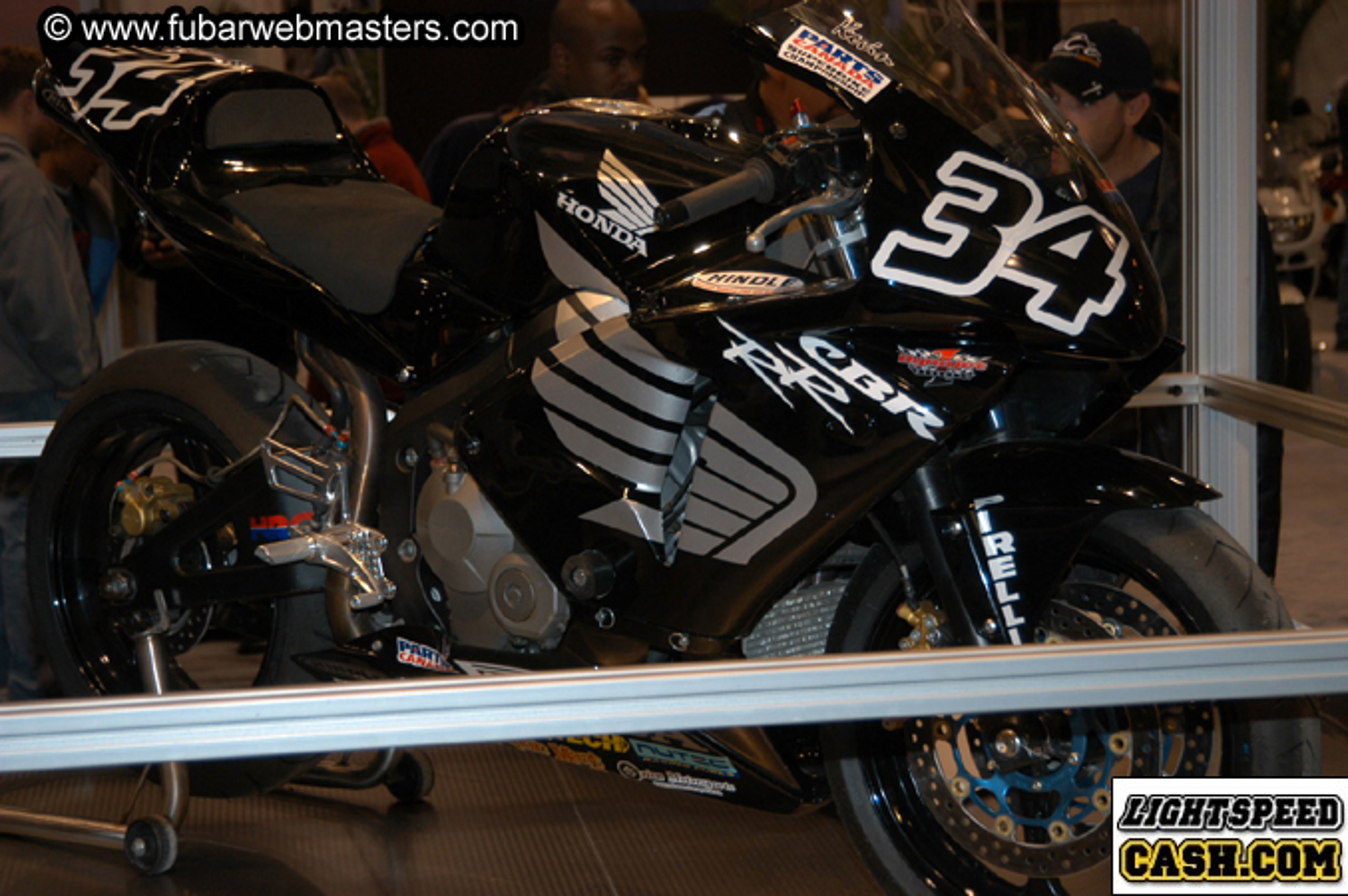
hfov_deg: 24.6
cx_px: 674
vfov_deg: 16.5
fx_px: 3086
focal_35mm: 82
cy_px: 448
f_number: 5
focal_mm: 55
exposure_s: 1/60
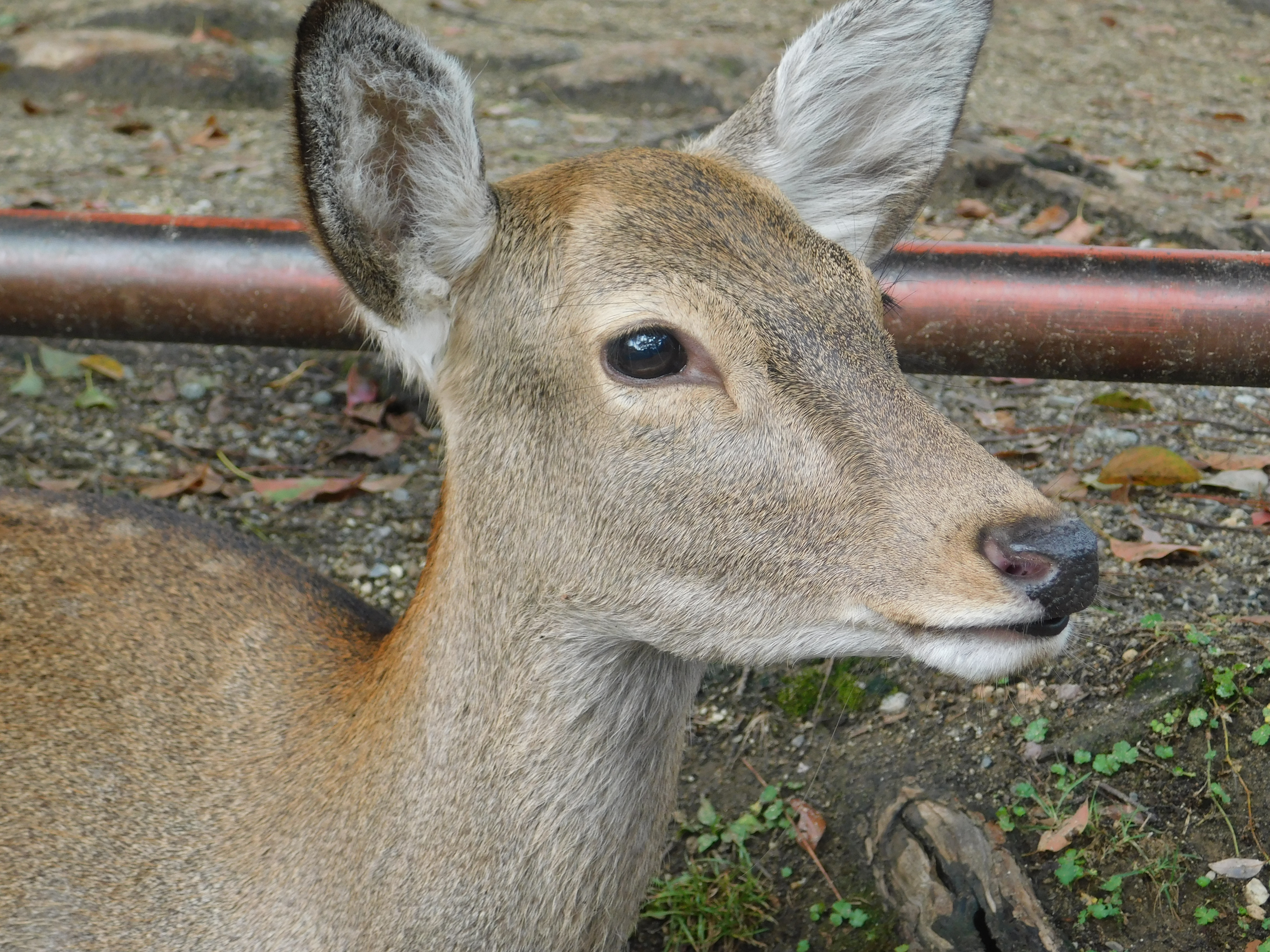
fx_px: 3339
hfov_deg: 21.5
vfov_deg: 16.2
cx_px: 635
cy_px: 476
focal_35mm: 91
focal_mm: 16.1
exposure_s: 1/80
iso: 125
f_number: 4.5
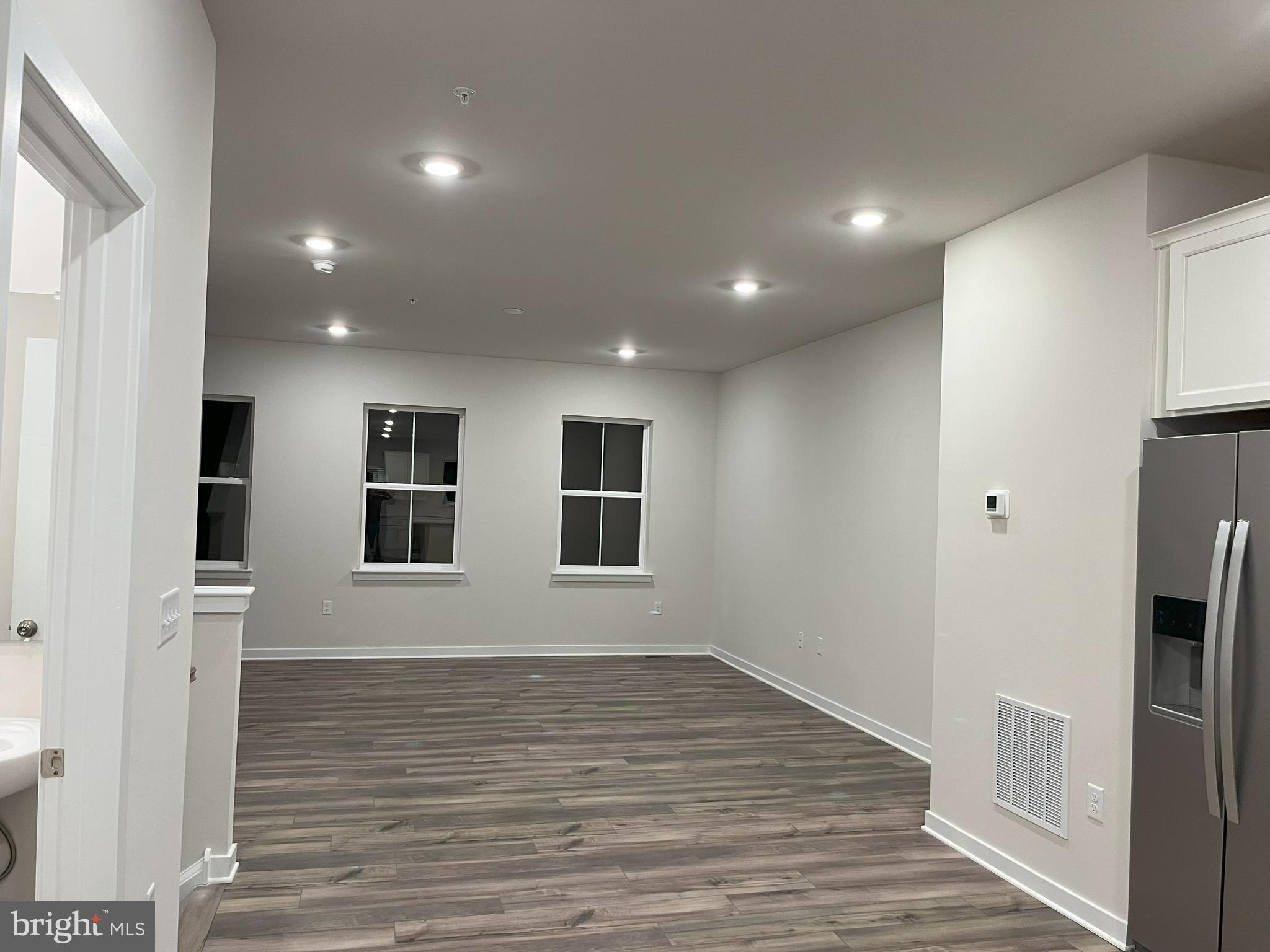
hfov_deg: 67.3
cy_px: 476
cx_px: 635
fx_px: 954
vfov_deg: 53.1
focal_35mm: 26
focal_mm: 5.1
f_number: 1.6
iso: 100
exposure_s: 1/60
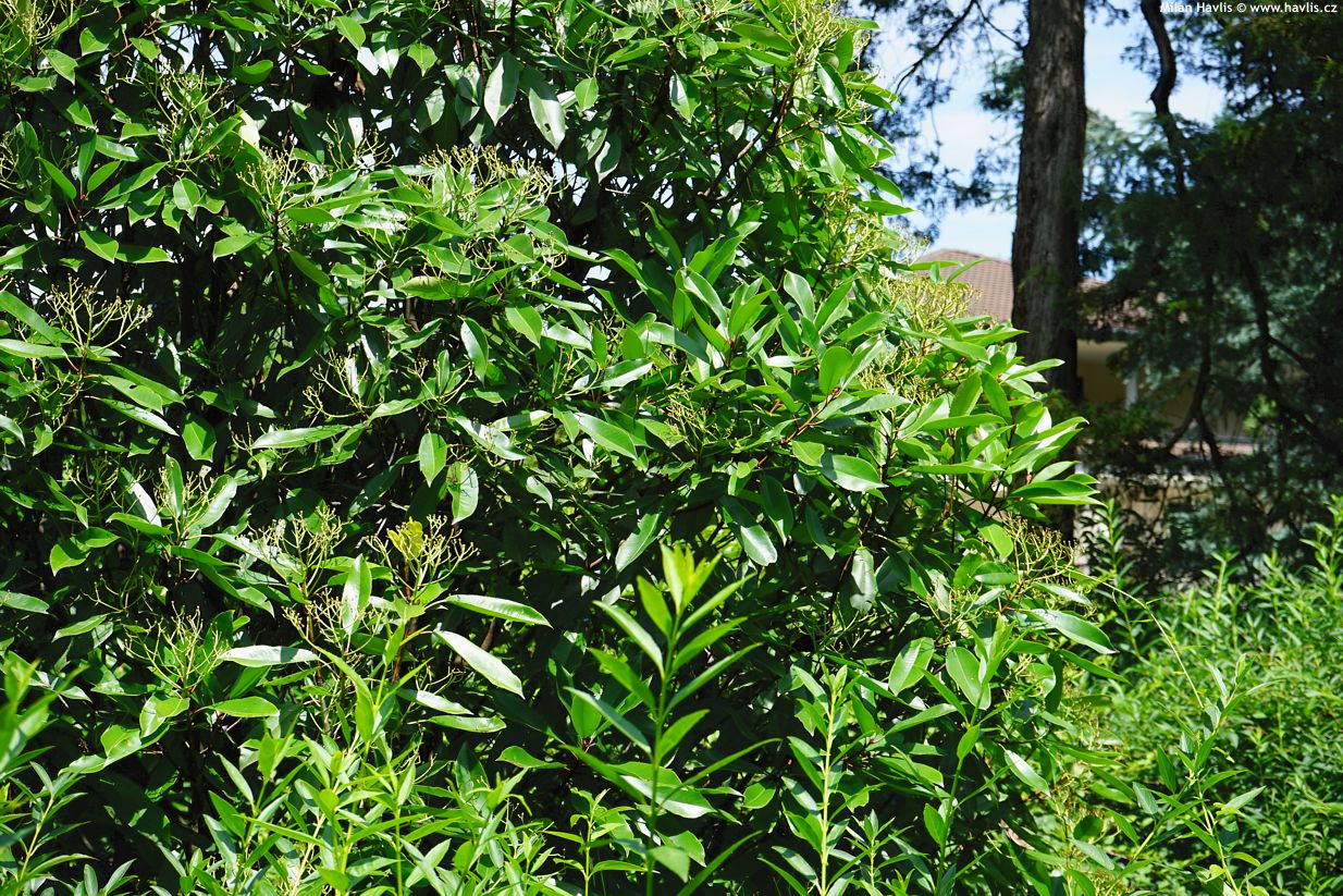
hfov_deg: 28.8
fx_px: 2612
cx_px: 672
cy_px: 448
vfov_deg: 19.5
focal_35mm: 70
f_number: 8
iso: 100
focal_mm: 70
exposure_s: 1/125
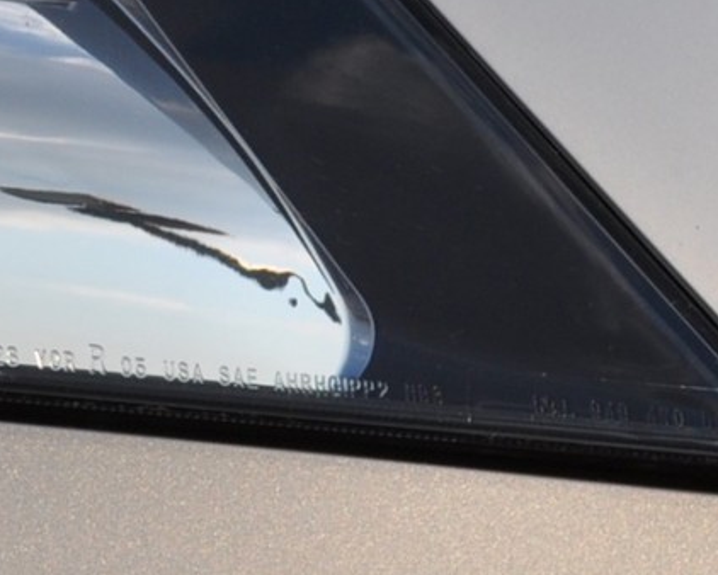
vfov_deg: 4.1
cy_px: -122
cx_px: -992
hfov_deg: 5.0
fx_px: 7968
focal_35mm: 375
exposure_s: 1/500
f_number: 11
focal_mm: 45
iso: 200
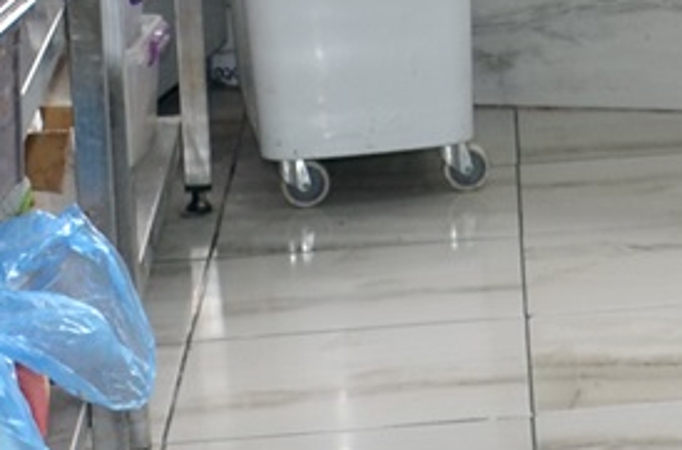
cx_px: 1294
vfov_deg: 6.8
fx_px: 3721
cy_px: -336
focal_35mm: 197
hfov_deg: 9.8
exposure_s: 1/80
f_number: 4.5
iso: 200
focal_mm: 18
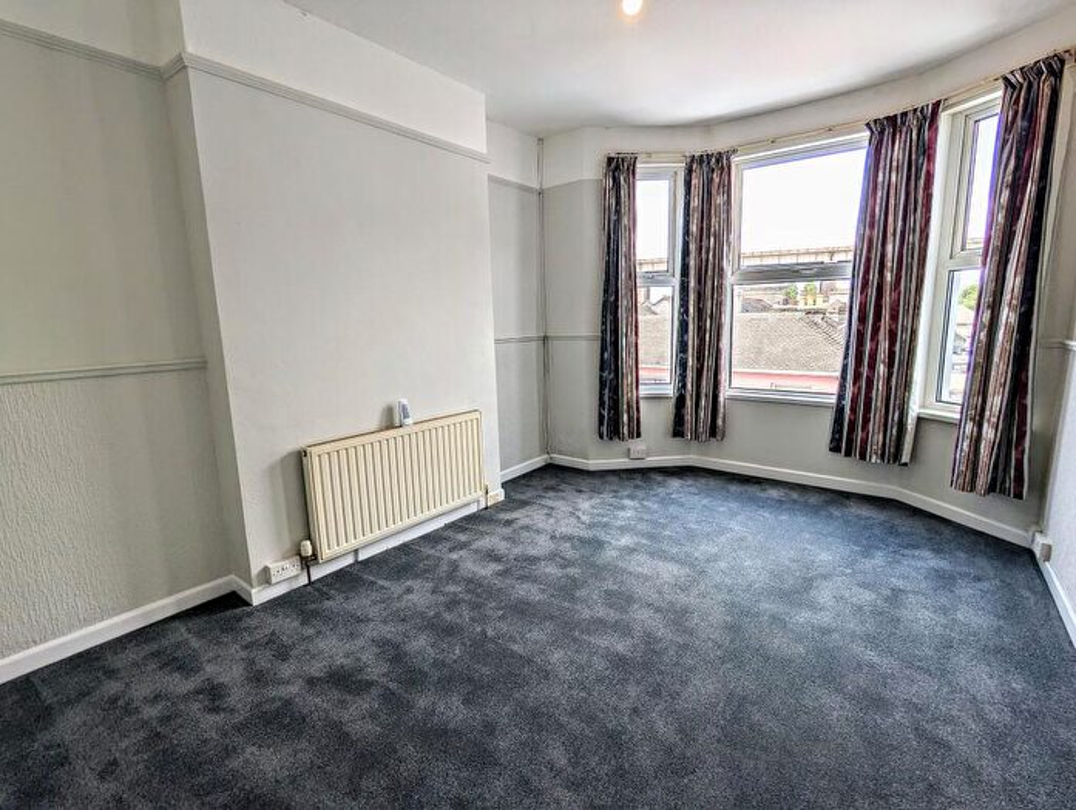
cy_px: 405
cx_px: 538
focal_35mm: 16
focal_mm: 2.35
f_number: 2.2
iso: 46
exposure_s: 1/182
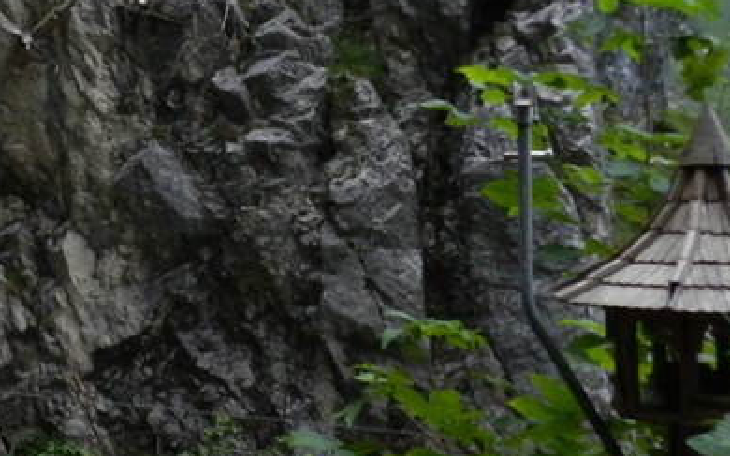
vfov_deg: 20.2
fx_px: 1274
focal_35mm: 64
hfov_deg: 29.8
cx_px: -6
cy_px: 140
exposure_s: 1/15
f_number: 3.4
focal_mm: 4
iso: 560
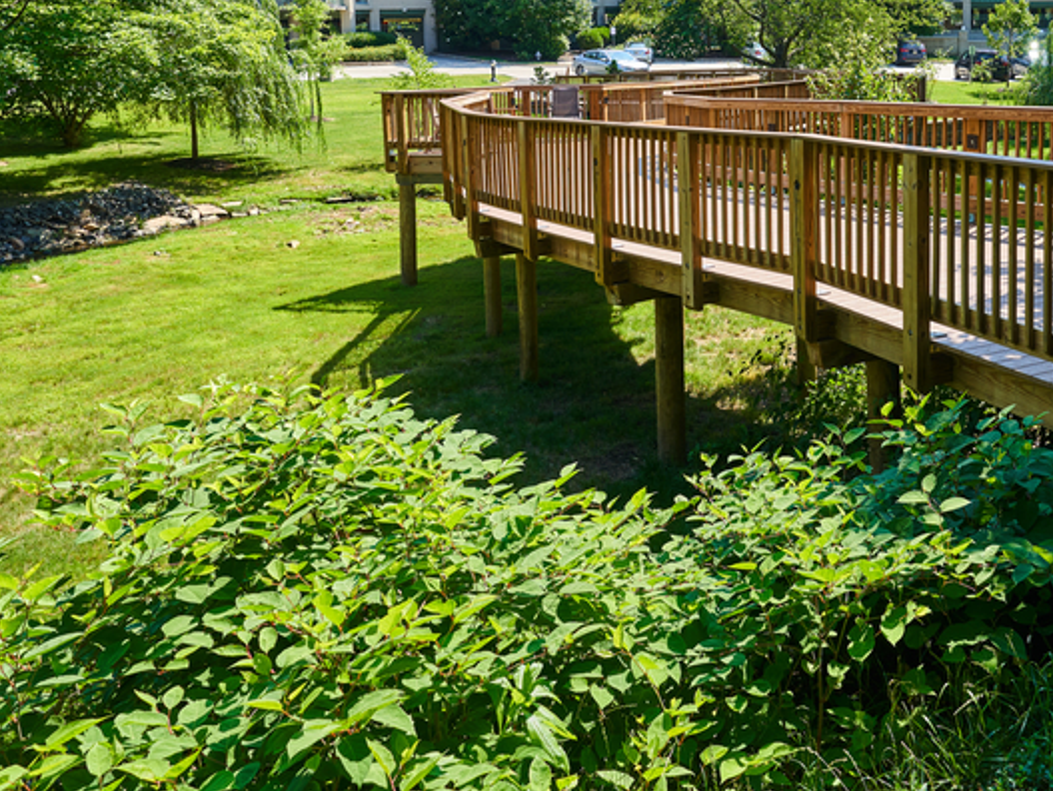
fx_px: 1065
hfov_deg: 50.2
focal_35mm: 35
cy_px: 130
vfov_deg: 38.8
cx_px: 801
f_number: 5.6
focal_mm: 16
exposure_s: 1/125
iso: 100
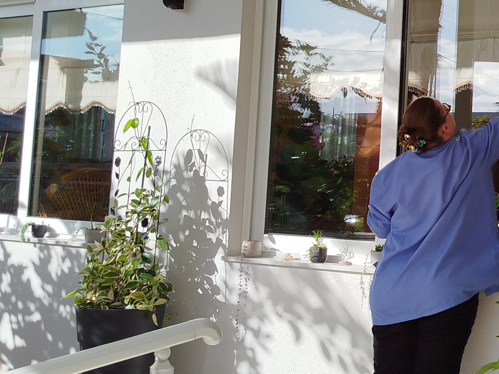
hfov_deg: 29.5
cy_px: 122
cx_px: 504
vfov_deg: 23.9
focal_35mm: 61
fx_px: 879
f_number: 1.7
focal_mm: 5.31
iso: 50
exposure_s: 1/931
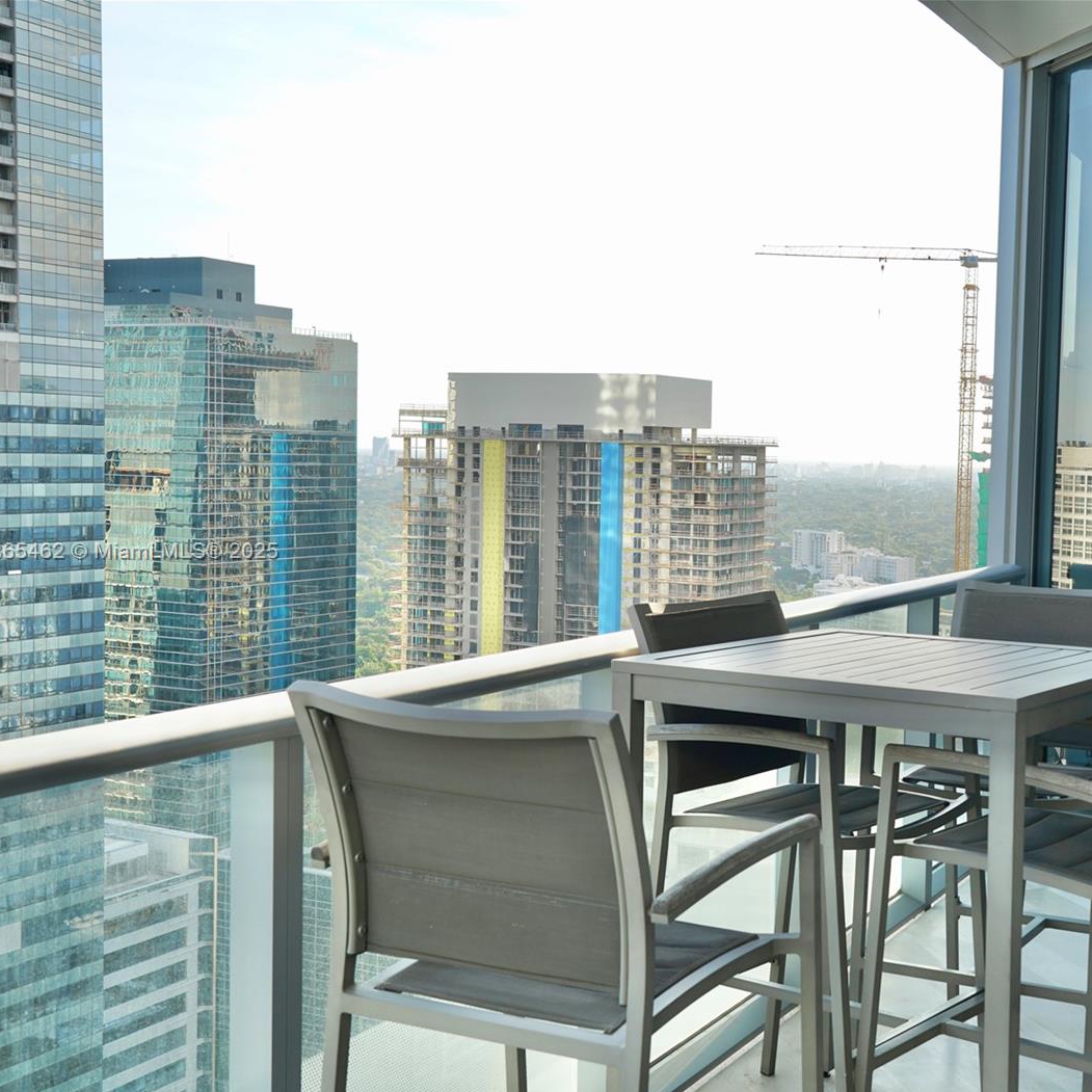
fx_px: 1570
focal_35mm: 44
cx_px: 777
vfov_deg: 38.3
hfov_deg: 37.7
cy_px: 553
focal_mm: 34
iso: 100
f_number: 9
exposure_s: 1/80
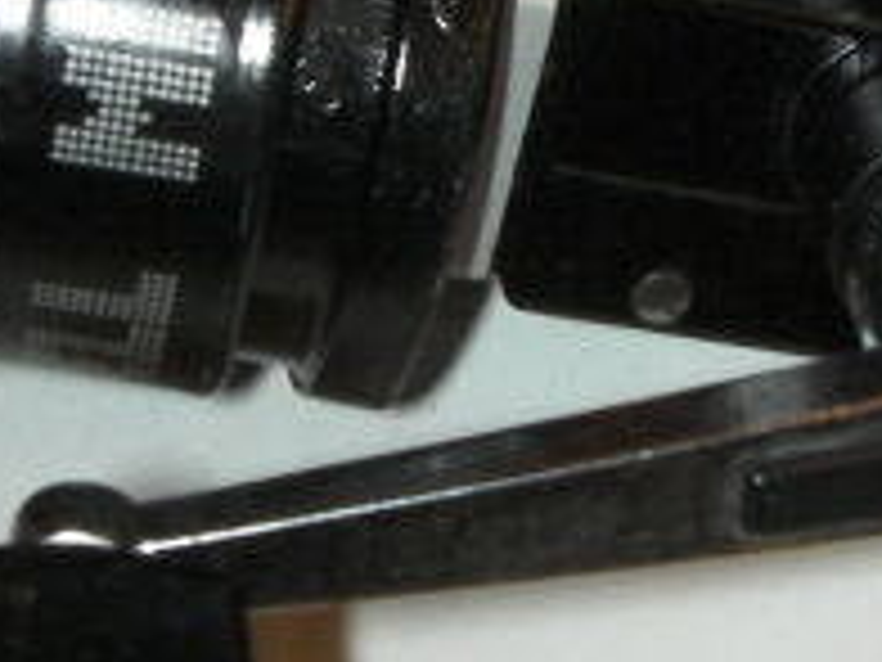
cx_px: 472
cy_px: 117
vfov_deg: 15.8
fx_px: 2370
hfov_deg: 21.1
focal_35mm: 93
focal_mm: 6.3
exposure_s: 1/30
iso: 200
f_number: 5.6
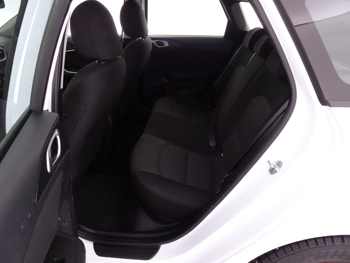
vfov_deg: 56.8
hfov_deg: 71.6
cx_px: 175
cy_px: 132
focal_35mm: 24
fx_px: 243
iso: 800
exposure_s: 1/13
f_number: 3.5
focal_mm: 4.25
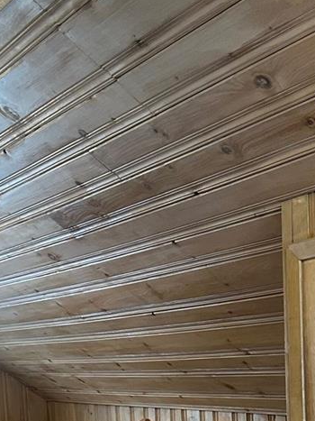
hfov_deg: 18.6
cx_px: 228
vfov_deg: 22.8
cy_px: 499
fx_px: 959
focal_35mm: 79
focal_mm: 6.86
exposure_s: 1/60
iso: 500
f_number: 1.78
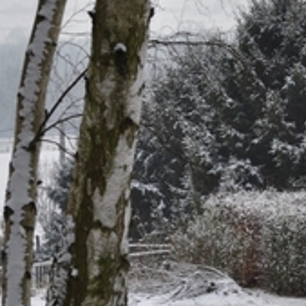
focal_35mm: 249
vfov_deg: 7.0
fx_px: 2485
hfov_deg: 6.9
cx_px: 505
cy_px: 83
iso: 200
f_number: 11
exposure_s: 1/350
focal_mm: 55
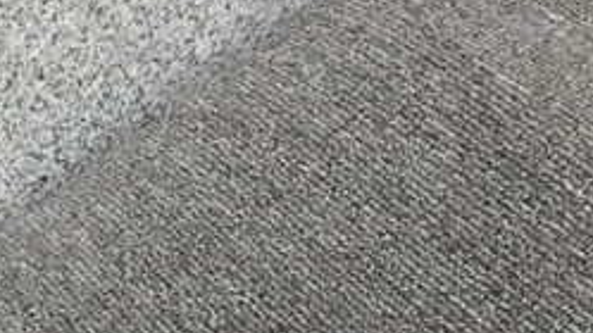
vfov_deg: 9.7
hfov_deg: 15.8
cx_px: -352
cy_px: 448
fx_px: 1918
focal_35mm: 122
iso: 25
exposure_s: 1/103
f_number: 2.4
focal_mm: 3.3
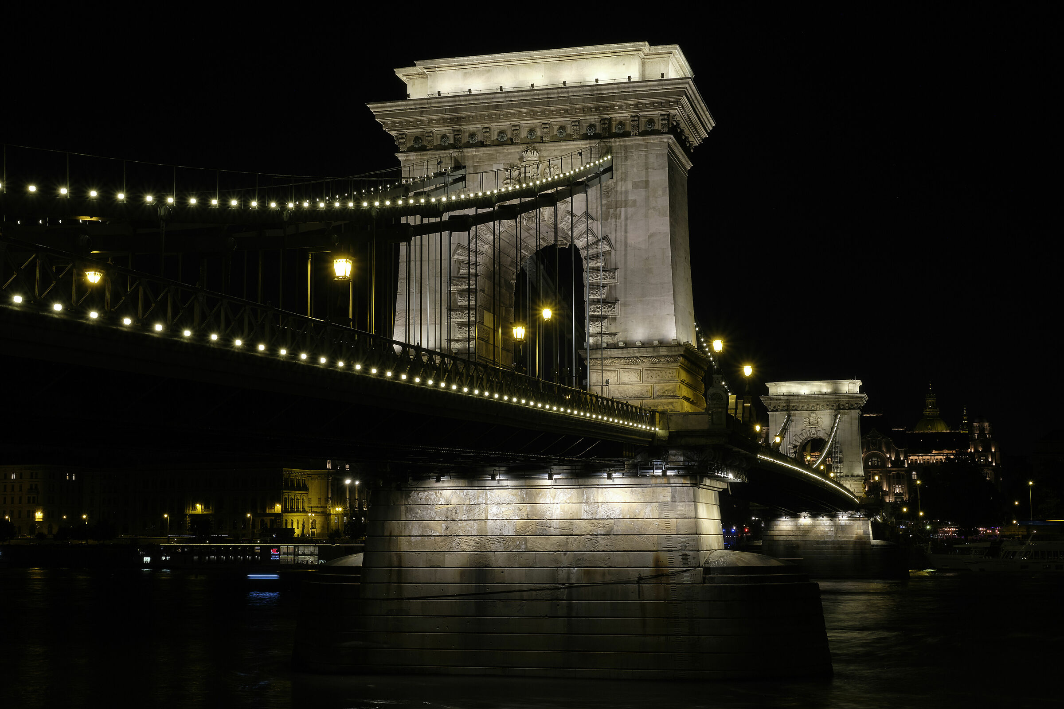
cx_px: 532
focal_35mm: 49
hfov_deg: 40.3
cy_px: 354
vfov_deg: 27.5
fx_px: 1448
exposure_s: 1.9
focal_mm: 32.9
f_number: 16
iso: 200
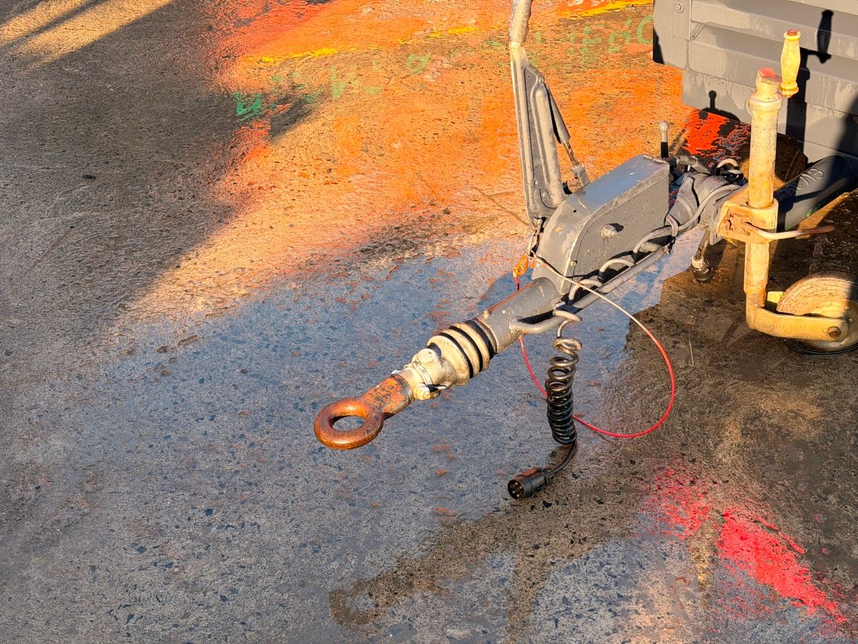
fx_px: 1190
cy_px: 322
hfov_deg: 39.7
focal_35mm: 48
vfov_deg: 30.3
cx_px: 429
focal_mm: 6.76
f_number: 1.78
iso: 100
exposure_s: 1/611
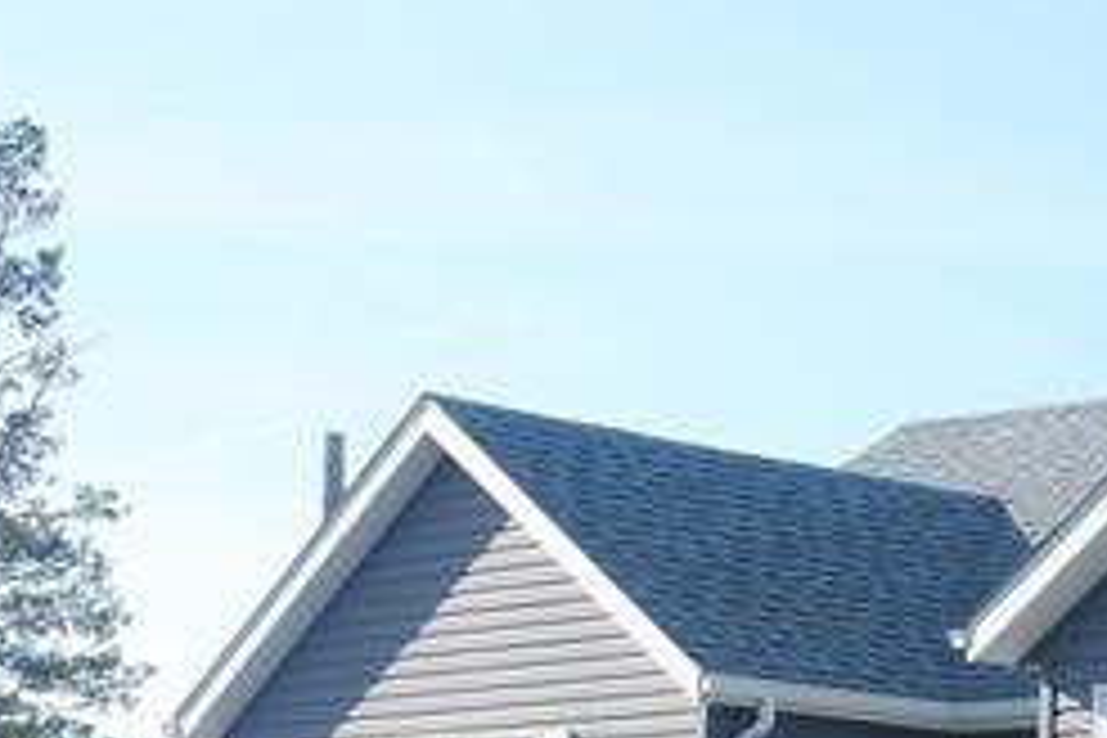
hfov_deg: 14.6
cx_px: 1516
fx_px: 4089
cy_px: 720
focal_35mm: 133
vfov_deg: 10.2
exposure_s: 1/240
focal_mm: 21.1
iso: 200
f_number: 8
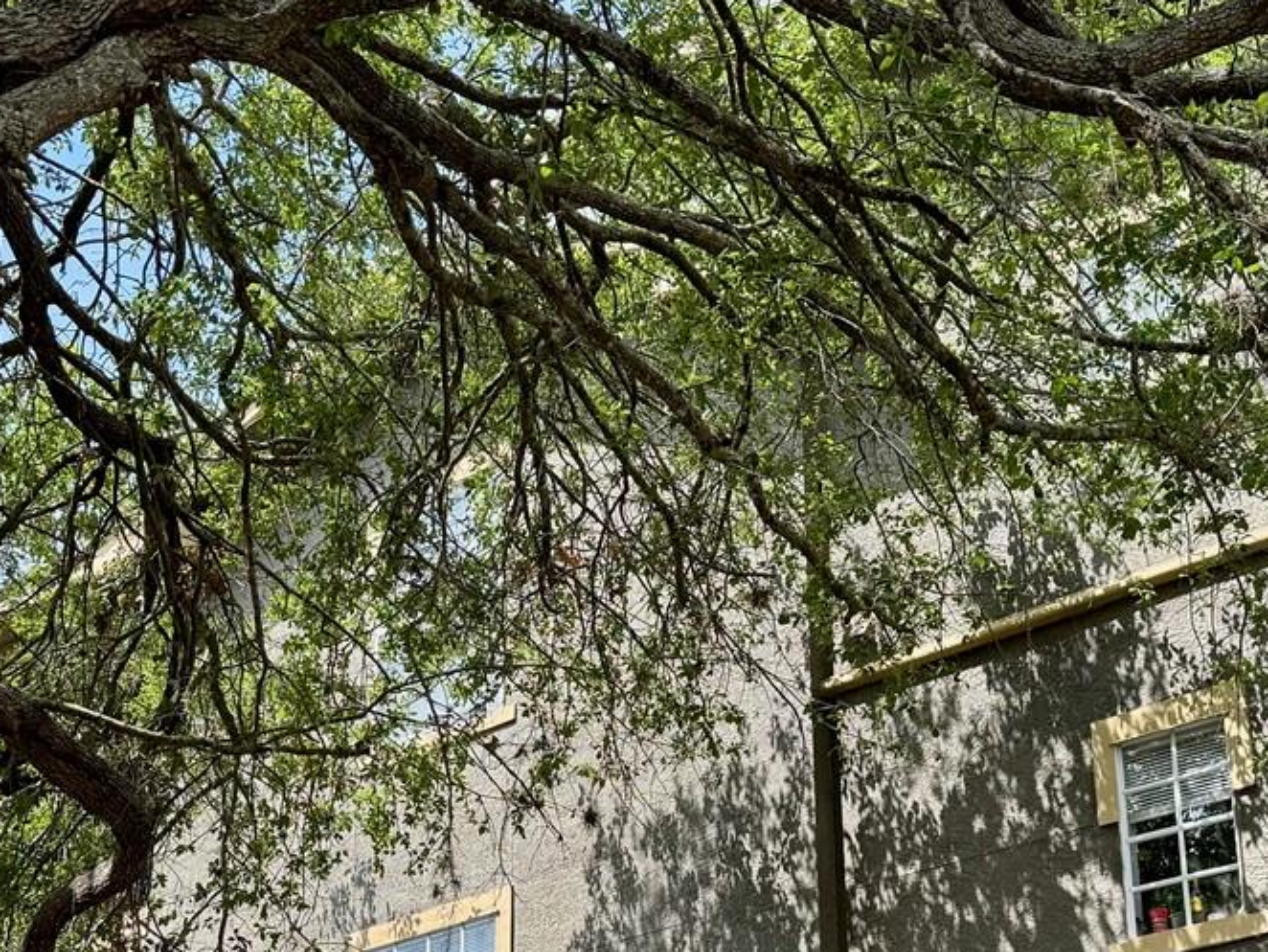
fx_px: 2125
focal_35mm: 58
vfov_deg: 24.4
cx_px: 619
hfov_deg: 33.2
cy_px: 887
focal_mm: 6.76
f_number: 1.78
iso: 80
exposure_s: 1/1238
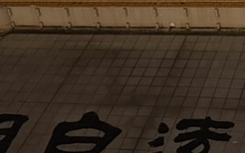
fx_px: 708
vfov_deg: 11.2
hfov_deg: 18.9
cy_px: -148
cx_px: 270
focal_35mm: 106
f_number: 1.78
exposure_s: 1/30
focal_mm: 6.76
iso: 1600
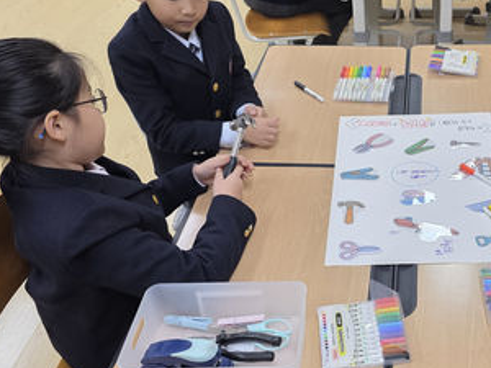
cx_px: 399
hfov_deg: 41.8
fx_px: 610
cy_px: 183
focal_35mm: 43
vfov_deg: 33.6
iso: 125
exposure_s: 1/120
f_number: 1.7
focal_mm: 6.3
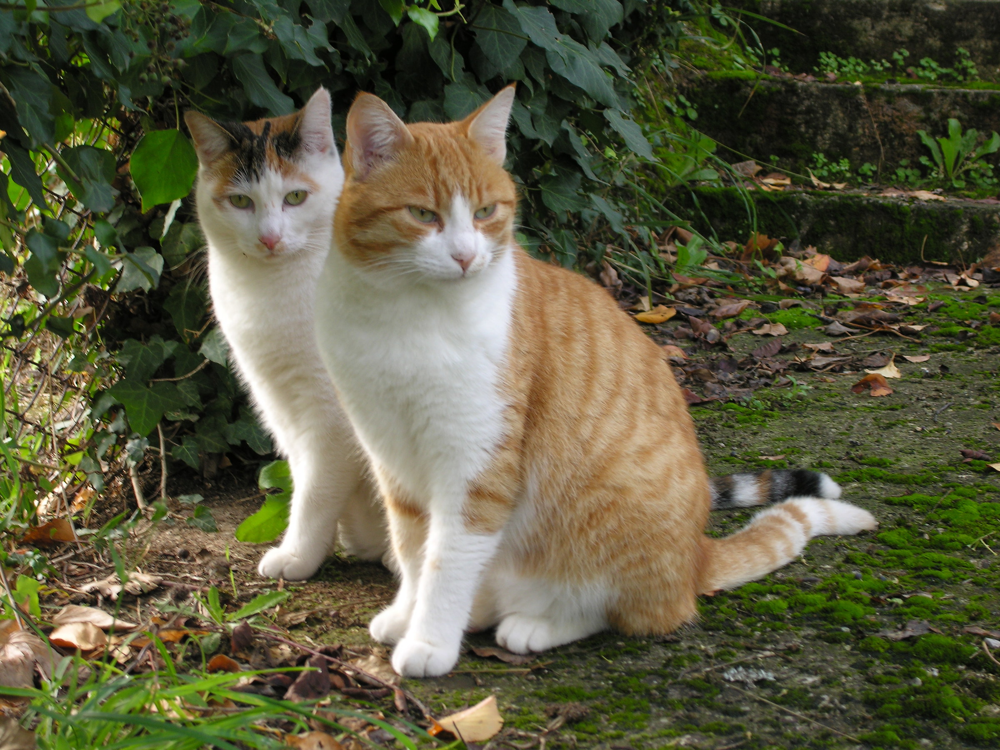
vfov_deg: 17.4
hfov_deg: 23.0
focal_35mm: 85
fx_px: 2456
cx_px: 500
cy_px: 375
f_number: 4.9
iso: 50
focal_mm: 21.6
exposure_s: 1/33.5
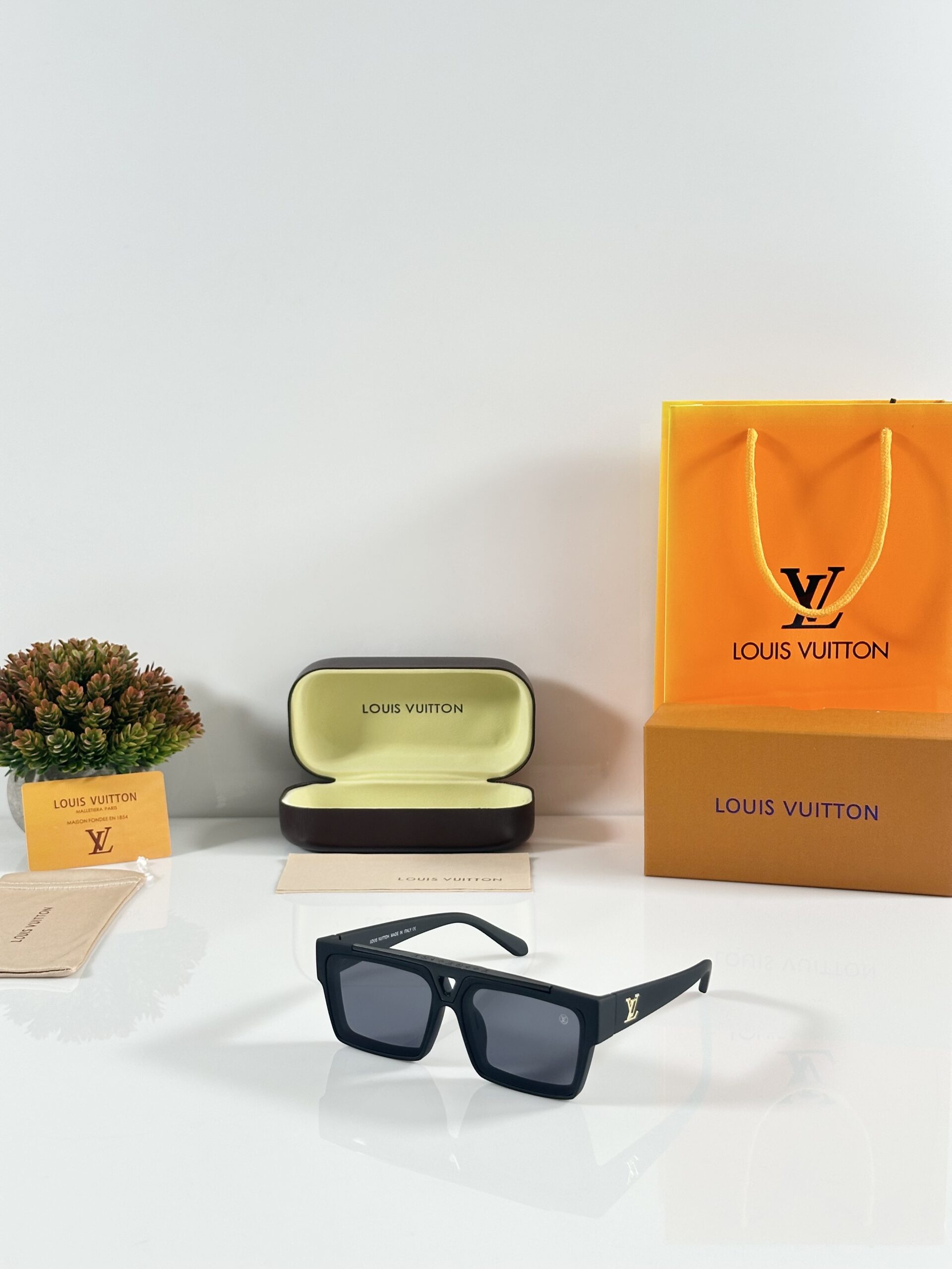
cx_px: 476
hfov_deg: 30.3
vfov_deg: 39.7
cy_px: 634
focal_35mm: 48
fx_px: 1760
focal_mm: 6.86
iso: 100
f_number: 1.78
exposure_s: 1/100
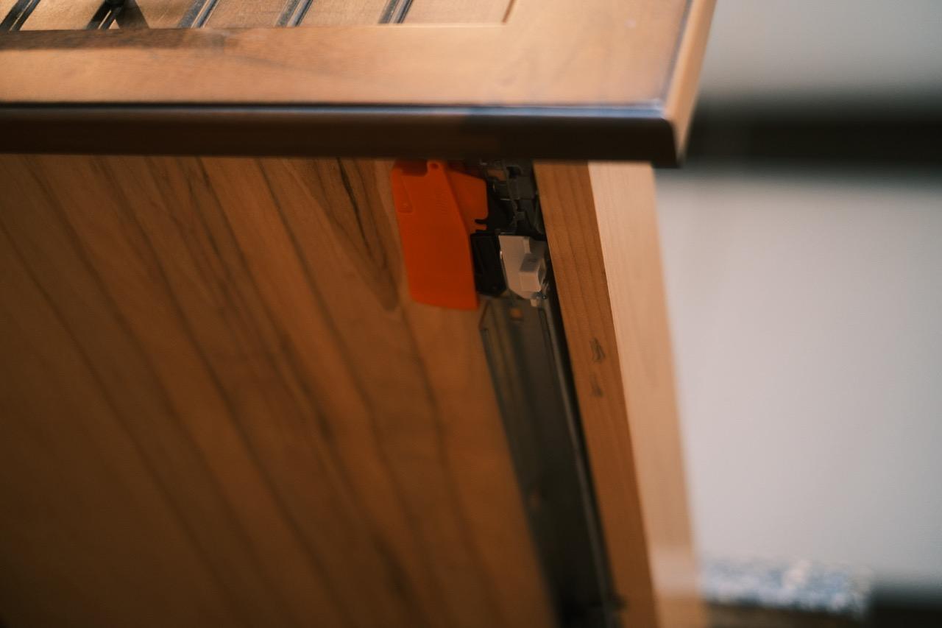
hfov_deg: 37.5
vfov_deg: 25.5
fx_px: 1387
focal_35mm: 53
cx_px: 471
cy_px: 314
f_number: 1.4
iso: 500
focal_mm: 35
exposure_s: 1/125
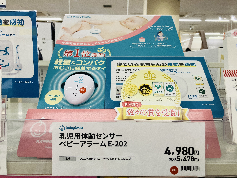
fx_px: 192
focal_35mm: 28
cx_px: 118
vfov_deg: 49.7
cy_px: 89
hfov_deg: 63.4
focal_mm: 3.99
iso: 40
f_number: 1.8
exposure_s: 1/100
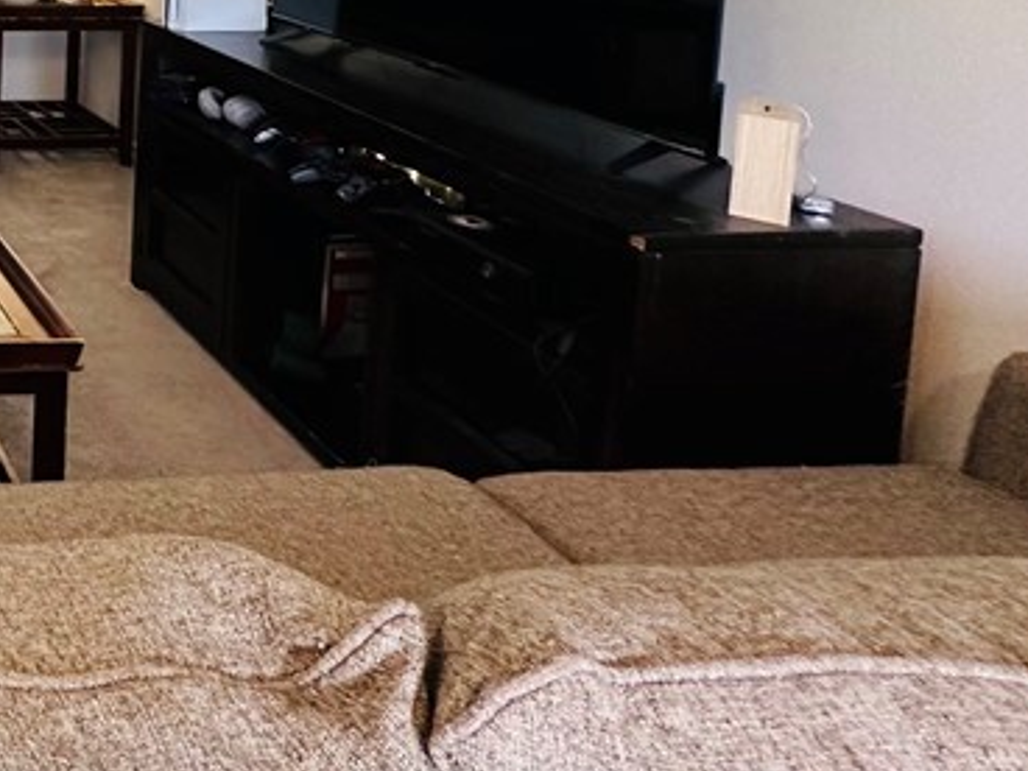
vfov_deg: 32.0
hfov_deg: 36.2
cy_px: -98
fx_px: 1158
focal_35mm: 39
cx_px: -226
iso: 320
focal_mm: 2.22
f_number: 2.2
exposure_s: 1/60
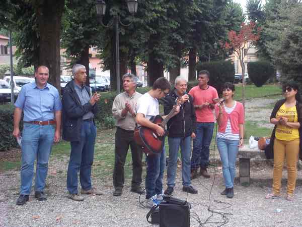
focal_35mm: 57
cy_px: 114
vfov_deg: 25.7
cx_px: 151
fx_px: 497
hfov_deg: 33.8
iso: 80
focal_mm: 10.1
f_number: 3.9
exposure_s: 1/60
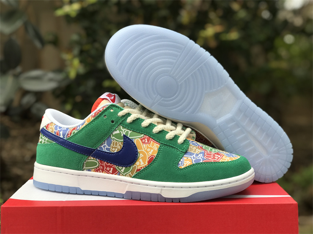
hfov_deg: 33.8
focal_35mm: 57
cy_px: 117
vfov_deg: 25.7
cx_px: 156
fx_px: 515
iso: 20
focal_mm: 6.6
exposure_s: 1/245
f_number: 2.8
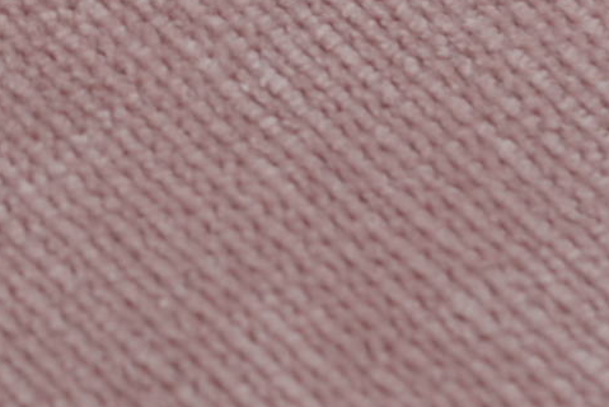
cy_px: -407
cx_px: -463
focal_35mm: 314
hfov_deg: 6.4
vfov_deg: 4.3
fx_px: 5315
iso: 100
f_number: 3.5
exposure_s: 1/200
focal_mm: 50
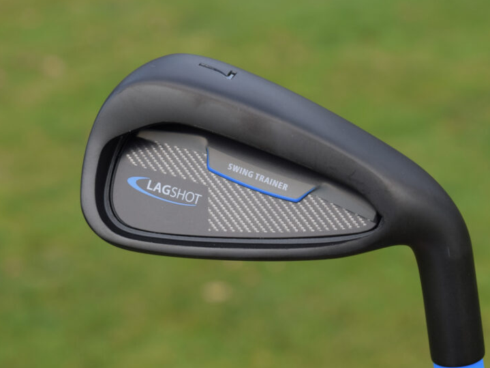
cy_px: 185
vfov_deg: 18.7
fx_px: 1118
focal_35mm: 79
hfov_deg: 24.7
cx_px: 266
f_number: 8
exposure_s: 1/250
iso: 320
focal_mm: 48
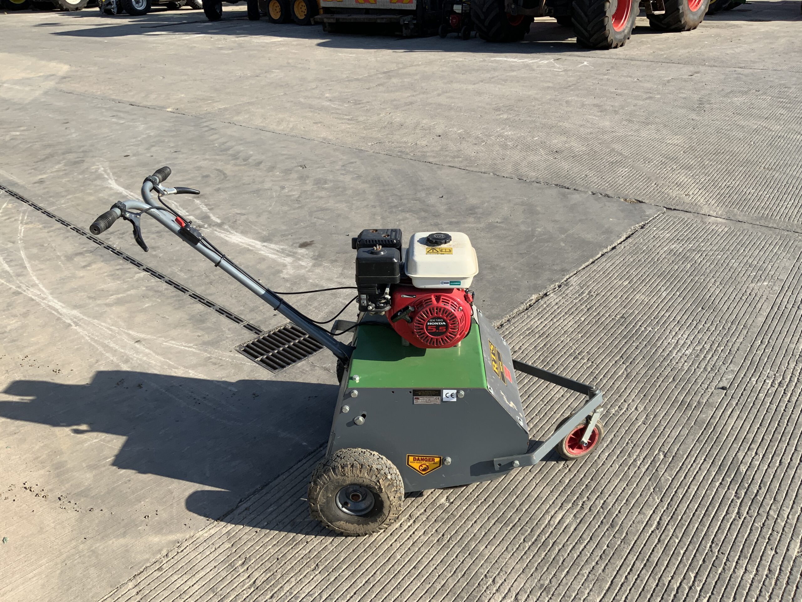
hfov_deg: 61.7
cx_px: 401
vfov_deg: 48.2
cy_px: 301
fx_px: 672
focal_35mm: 29
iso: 16
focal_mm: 3
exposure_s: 1/1342
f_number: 1.8
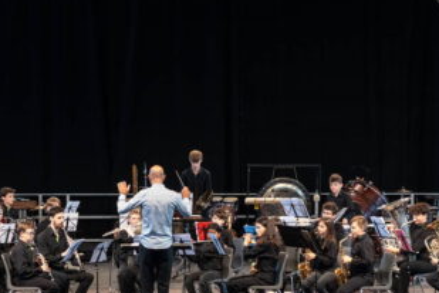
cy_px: 187
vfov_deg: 9.3
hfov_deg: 13.9
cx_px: 143
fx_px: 1792
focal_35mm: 147
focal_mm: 70
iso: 4000
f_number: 6.7
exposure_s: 1/90
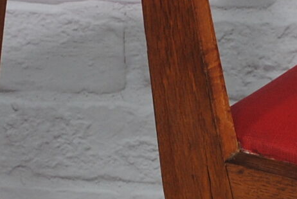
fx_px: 1711
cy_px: 194
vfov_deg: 6.6
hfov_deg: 9.9
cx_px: 77
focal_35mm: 207
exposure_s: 1/80
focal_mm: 22
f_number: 4.5
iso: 200
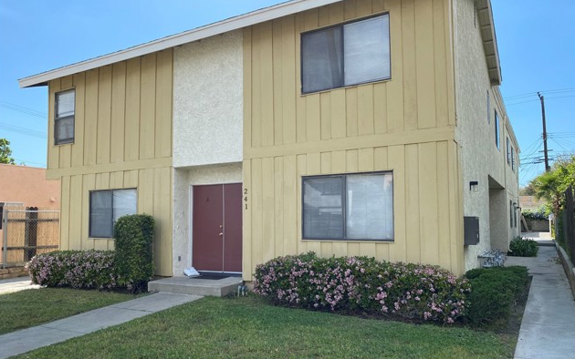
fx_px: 439
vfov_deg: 44.5
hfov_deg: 66.5
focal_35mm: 28
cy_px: 199
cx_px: 288
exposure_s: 1/1678
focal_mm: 4.25
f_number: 1.8
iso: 32
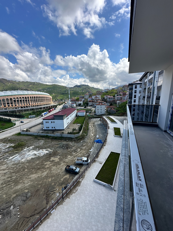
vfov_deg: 102.1
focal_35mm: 14
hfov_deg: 85.7
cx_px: 86
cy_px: 116
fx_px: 93
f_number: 2.2
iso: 50
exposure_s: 1/1770
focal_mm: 2.22
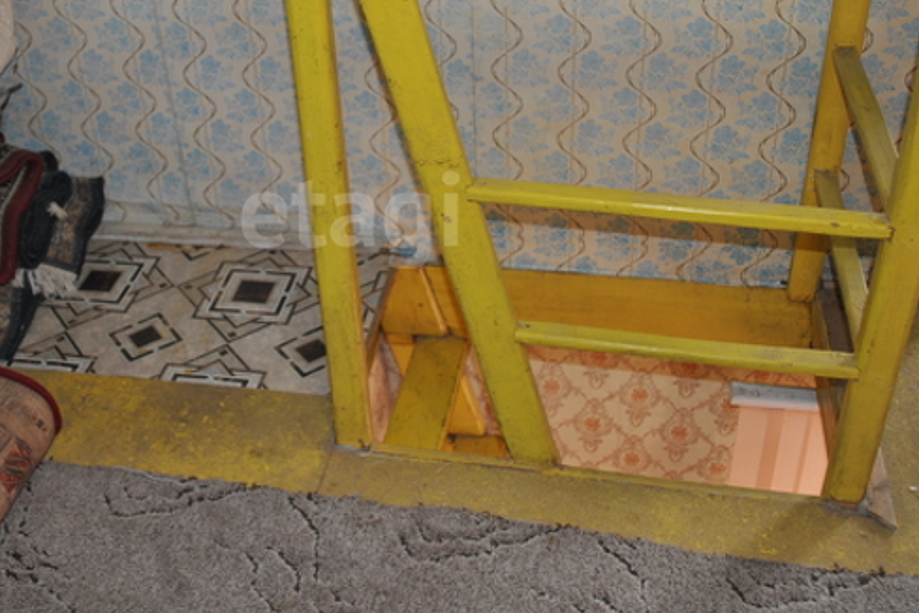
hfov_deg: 44.2
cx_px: 351
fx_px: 1123
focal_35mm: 44
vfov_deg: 30.3
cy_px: 207
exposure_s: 1/60
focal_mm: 20
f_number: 3.8
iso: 200
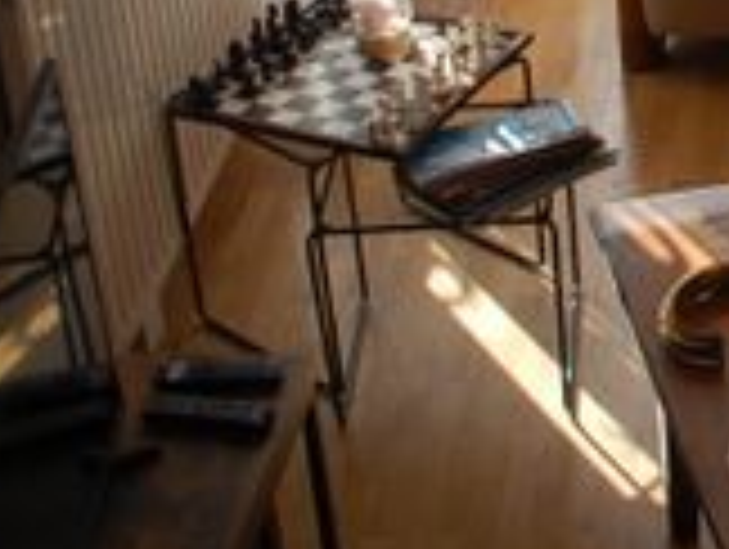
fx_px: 2025
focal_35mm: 96
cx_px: 1062
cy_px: -268
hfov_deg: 18.3
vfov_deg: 14.4
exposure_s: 1/200
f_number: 7.1
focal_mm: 18
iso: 200
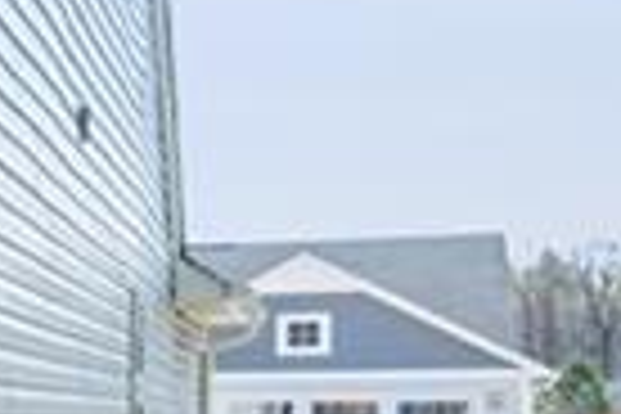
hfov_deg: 9.7
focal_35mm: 119
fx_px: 2053
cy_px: 461
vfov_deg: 11.3
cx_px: -1512
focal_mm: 16
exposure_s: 1/80
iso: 200
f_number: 11
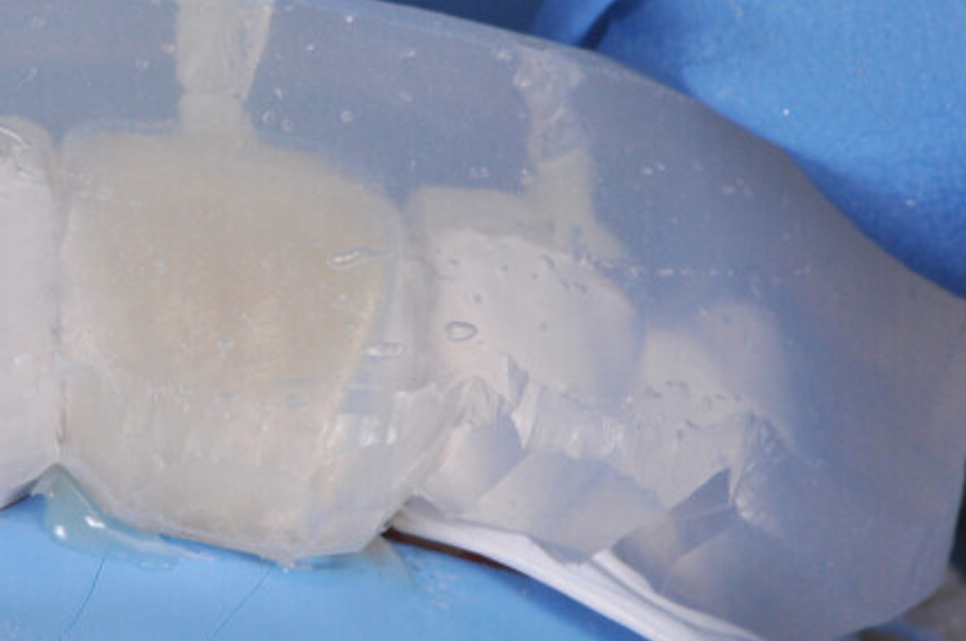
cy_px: 258
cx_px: 26
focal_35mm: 270
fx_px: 7238
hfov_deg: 7.6
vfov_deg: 5.1
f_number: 25
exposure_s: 1/125
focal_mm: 85
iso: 500
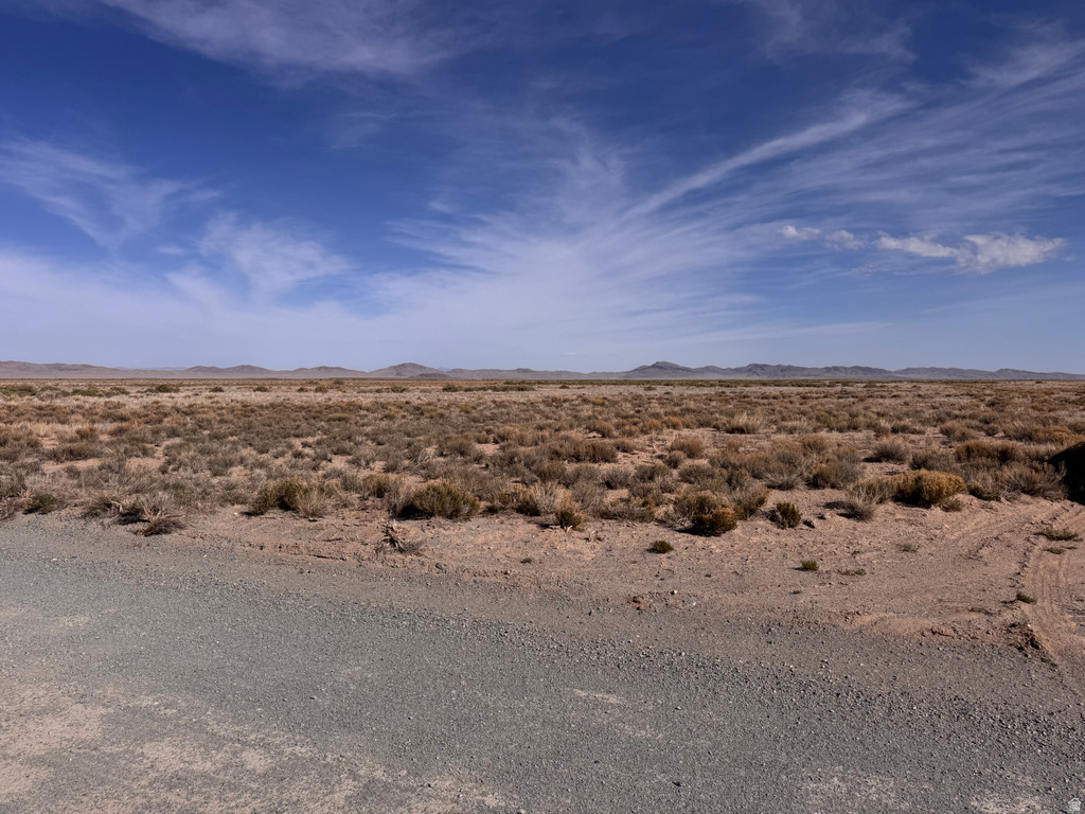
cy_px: 407
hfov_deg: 71.6
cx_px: 542
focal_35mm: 24
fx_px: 752
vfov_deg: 56.8
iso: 80
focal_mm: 6.76
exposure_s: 1/10417
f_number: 1.78
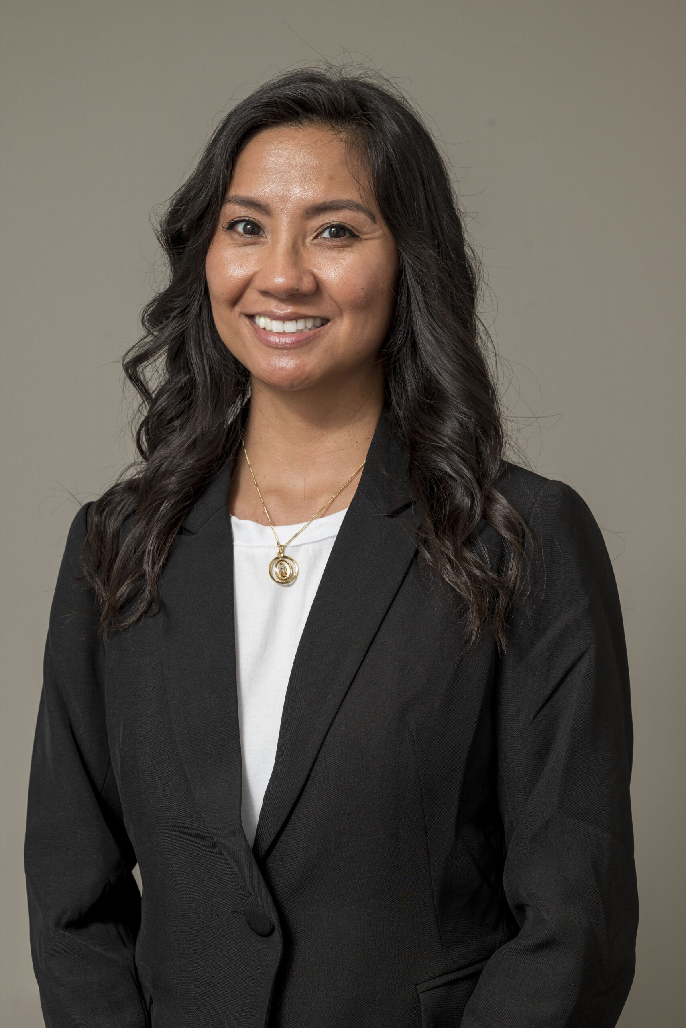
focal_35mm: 85
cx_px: 343
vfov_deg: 23.9
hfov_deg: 16.1
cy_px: 514
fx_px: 2427
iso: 400
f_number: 9
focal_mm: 85
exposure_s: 1/100
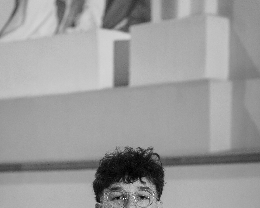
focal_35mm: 147
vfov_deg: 10.4
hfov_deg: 13.1
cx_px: 123
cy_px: 213
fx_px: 1131
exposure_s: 1/13
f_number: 2.8
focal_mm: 60
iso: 400
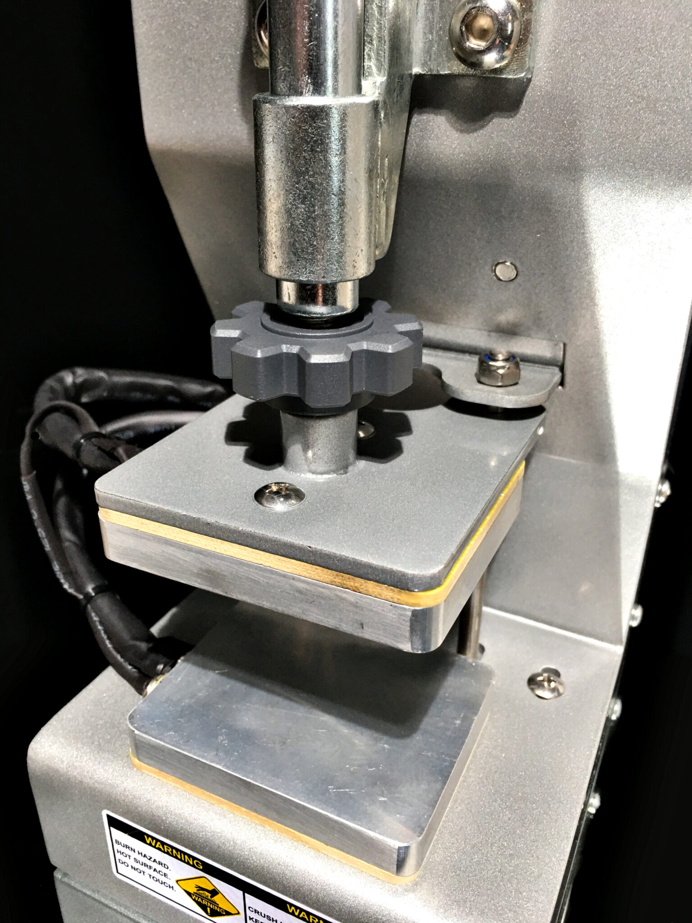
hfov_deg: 48.2
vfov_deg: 61.7
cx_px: 346
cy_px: 462
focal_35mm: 29
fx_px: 773
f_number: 2.2
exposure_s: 1/33
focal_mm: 4.15
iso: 50
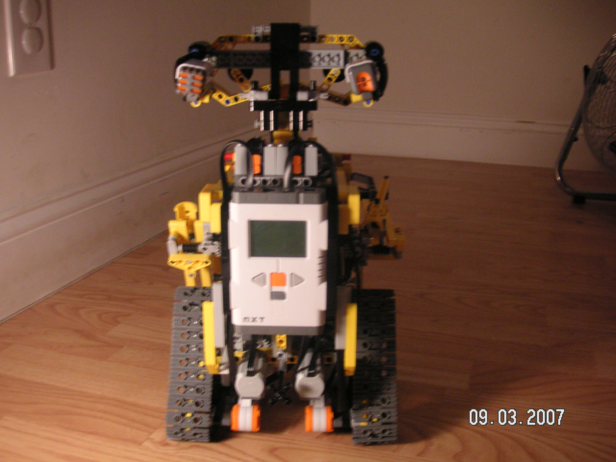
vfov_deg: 38.7
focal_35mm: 37
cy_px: 231
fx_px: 658
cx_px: 308
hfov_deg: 50.1
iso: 100
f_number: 2.8
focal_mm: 6.1
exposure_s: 1/20
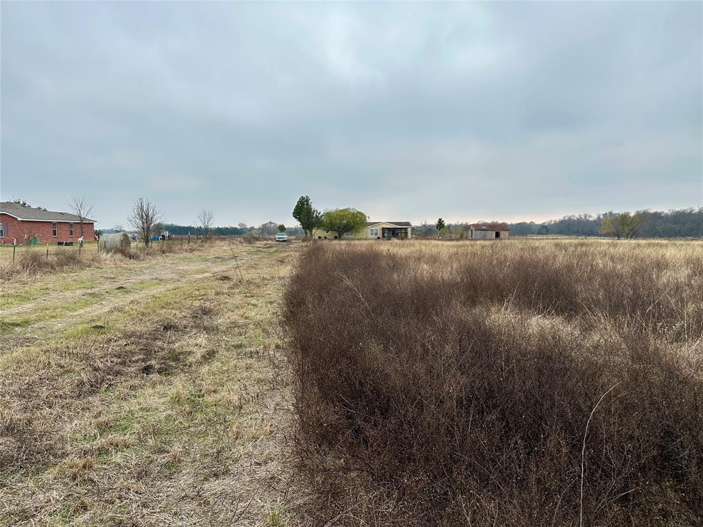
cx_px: 352
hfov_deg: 71.6
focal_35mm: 24
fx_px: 487
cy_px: 264
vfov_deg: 56.8
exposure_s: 1/2732
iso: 80
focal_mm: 6.86
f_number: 1.78
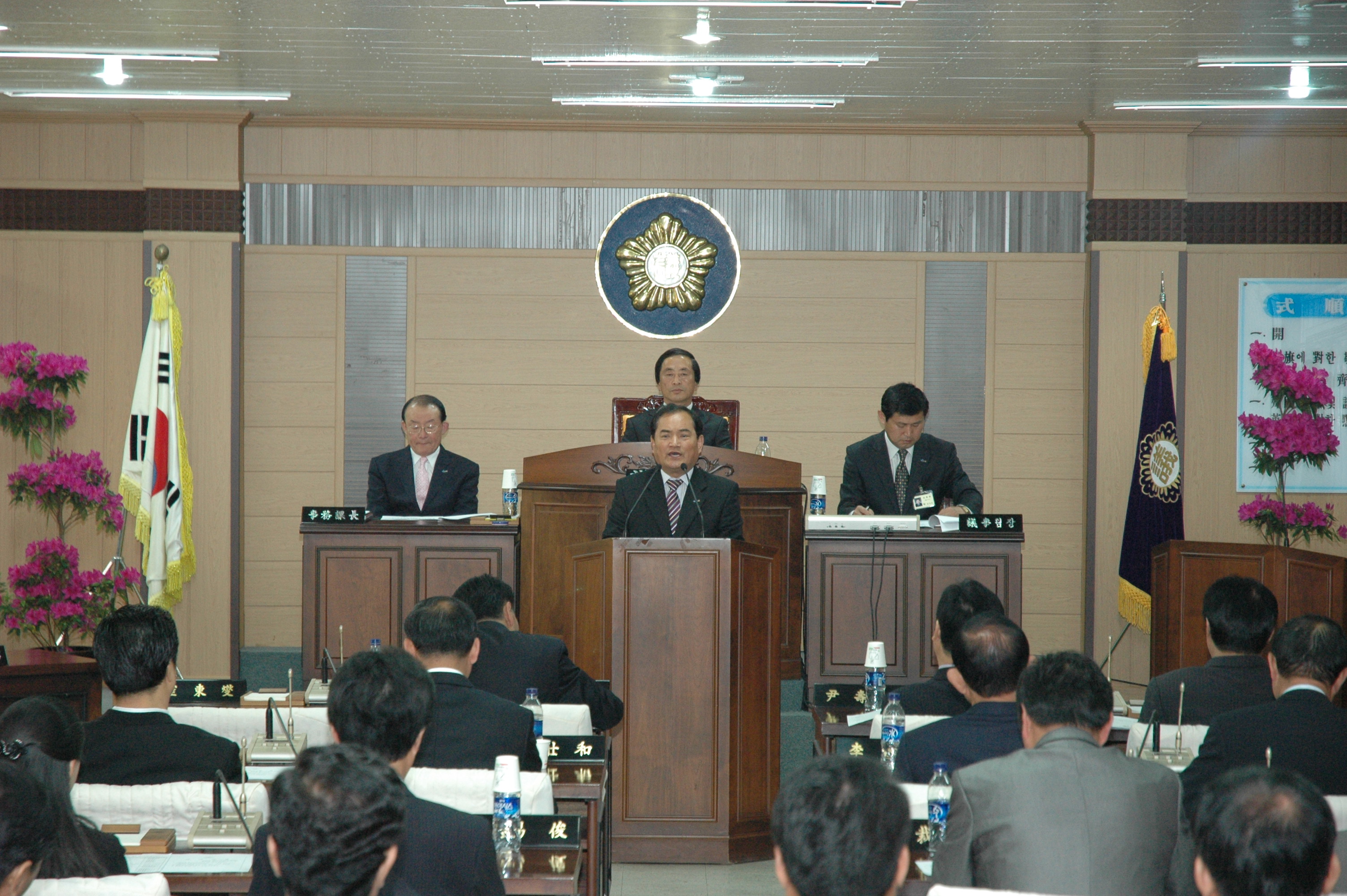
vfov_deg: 13.0
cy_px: 448
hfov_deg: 19.5
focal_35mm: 105
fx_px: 3925
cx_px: 674
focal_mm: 70
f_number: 4.5
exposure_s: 1/60
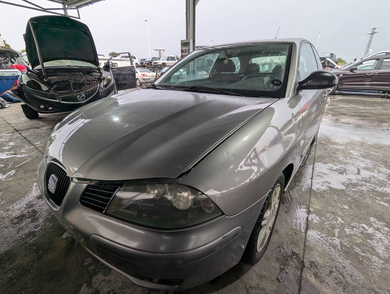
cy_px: 147
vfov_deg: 78.3
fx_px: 181
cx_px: 195
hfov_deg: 94.4
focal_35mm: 16
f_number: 2.2
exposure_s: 1/42.5
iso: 50
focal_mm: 2.35
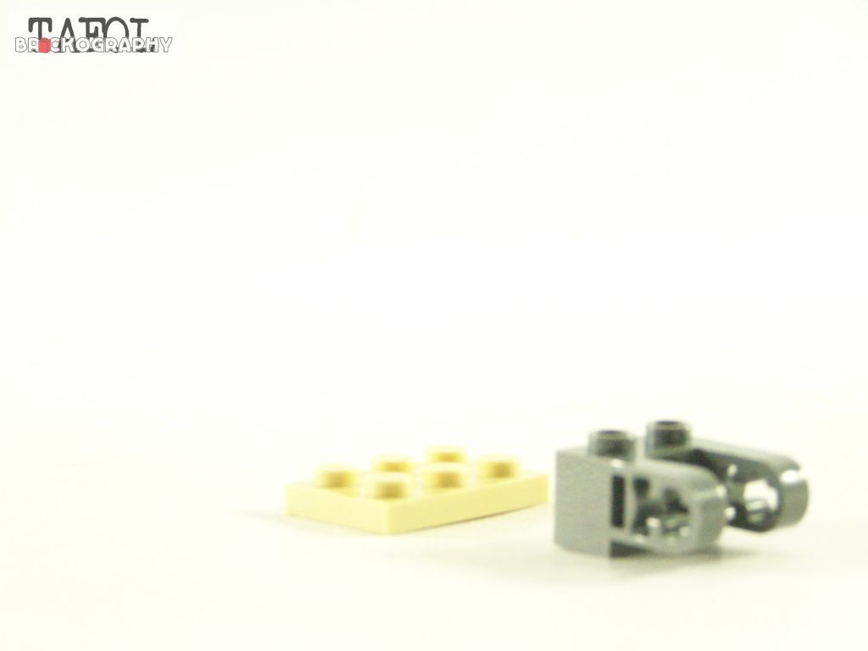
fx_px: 2357
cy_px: 326
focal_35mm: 94
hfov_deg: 20.9
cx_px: 434
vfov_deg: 15.7
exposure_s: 1/60
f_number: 3.2
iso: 400
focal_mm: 15.6
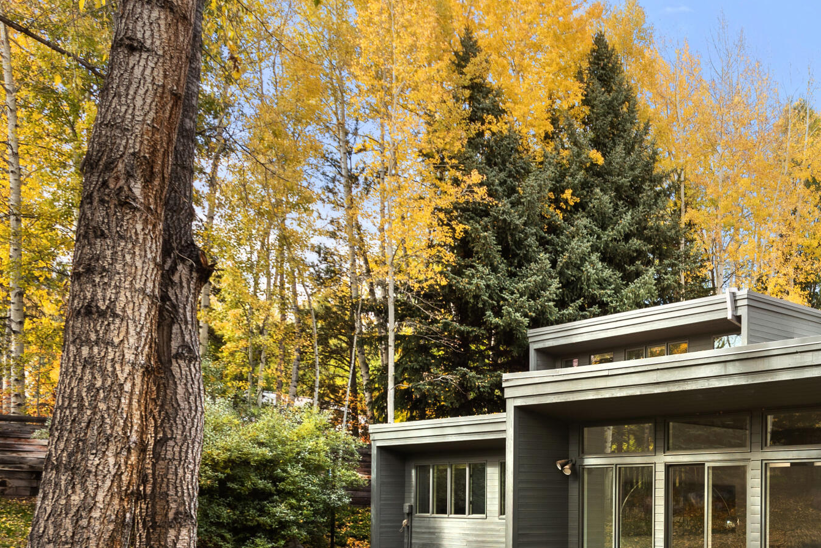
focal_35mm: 38
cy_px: 460
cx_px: 823
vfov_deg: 33.8
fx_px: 867
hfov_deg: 43.4
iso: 100
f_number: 9
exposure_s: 1/20
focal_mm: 17
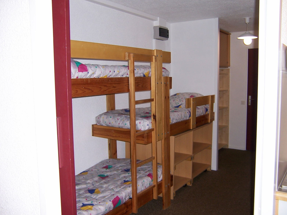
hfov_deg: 53.9
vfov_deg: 41.8
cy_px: 110
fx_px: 282
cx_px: 147
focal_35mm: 34
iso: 80
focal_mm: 5.5
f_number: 2.8
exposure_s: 1/60
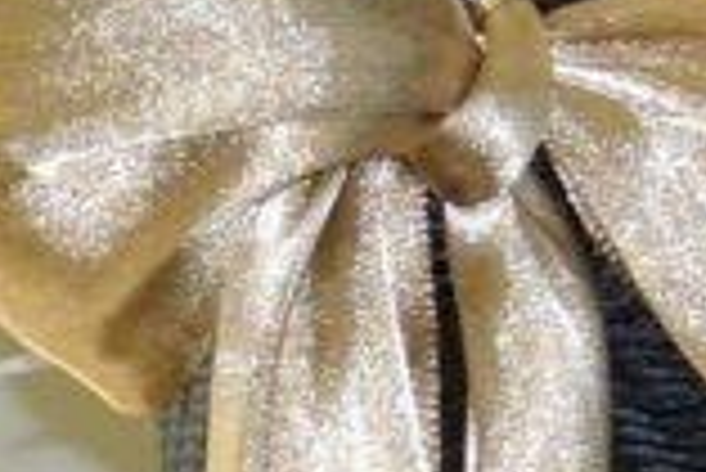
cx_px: 1650
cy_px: 324
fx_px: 20434
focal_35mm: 1041
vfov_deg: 1.3
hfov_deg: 2.0
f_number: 4.5
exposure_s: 1/60
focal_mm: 59.4
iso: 800
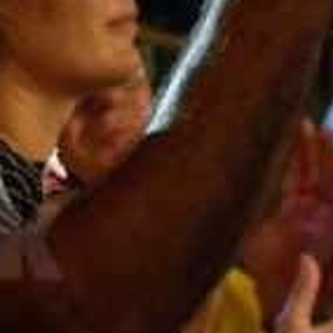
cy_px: -42
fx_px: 5474
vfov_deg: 3.5
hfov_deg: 3.5
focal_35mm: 503
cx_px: -19
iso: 1600
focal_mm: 70
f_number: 5.6
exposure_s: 1/60
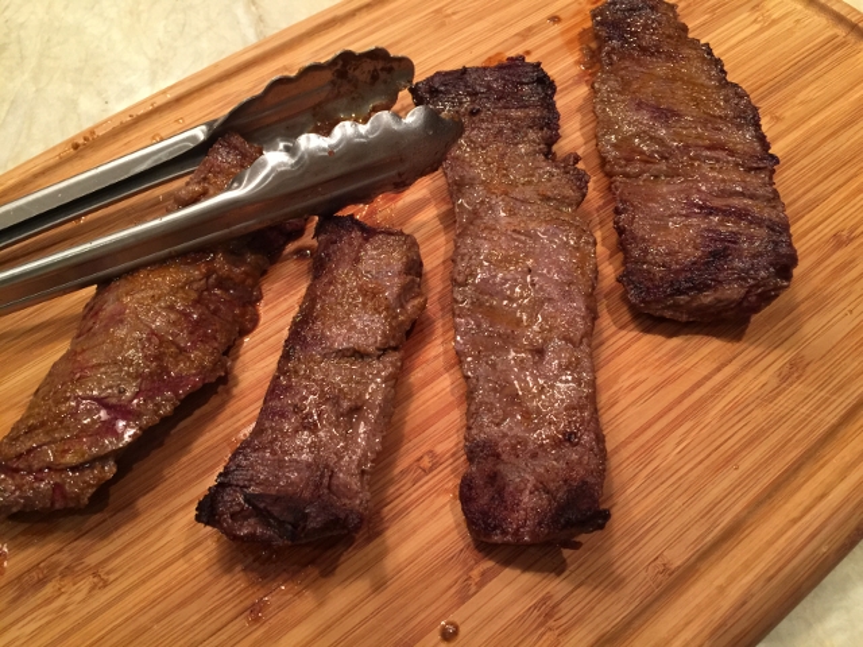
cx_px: 432
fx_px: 723
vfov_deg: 48.2
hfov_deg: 61.7
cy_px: 324
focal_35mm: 29
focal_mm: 4.15
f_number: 2.2
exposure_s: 1/15
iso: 125
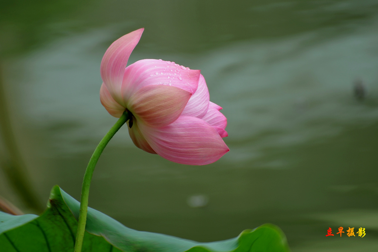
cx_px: 189
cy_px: 126
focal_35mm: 300
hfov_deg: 6.9
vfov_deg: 4.6
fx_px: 3147
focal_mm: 300
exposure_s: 1/30
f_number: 5.6
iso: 200
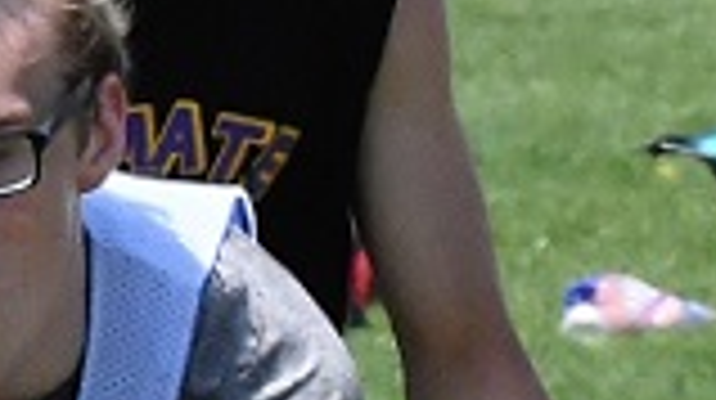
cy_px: 863
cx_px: -610
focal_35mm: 1805
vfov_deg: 0.7
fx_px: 34230
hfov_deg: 1.2
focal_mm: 195
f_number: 20
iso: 2800
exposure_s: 1/1000
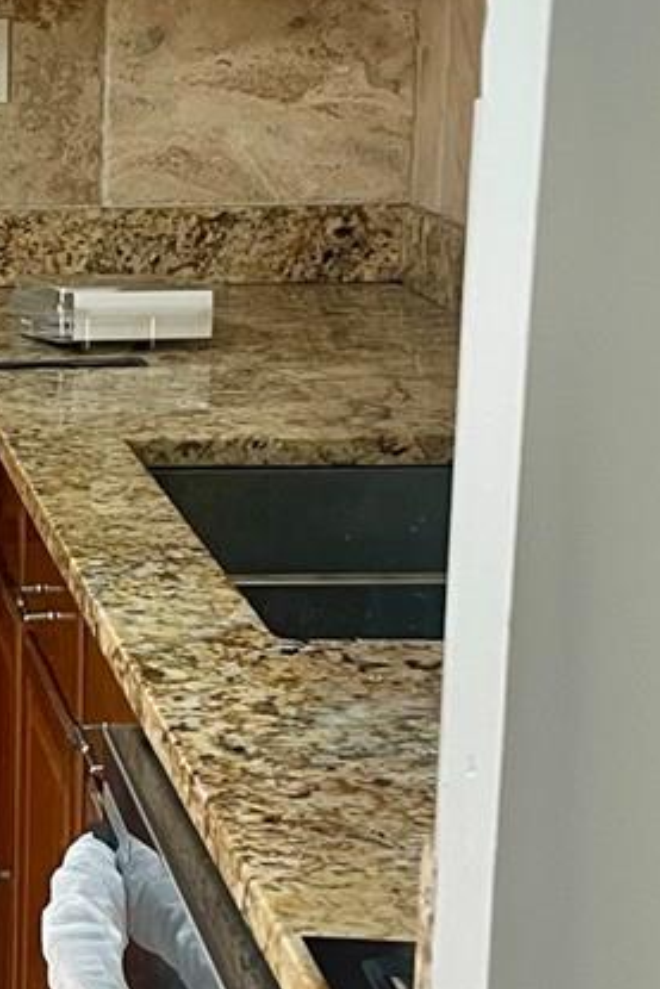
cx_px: -436
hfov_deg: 12.7
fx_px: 2747
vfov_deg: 20.4
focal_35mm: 100
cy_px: 503
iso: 125
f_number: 1.6
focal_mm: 4.2
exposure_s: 1/60
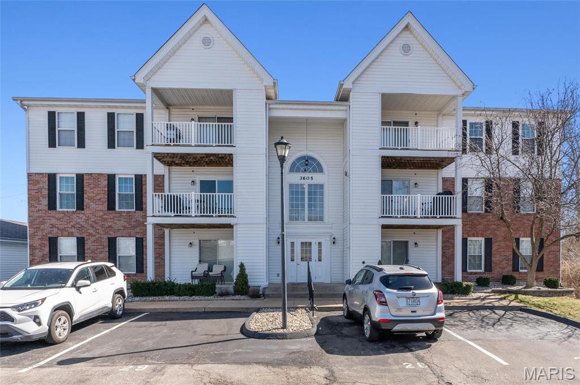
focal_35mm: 16
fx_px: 258
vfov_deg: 73.7
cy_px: 192
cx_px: 290
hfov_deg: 96.8
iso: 400
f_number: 8
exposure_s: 1/500
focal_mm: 16
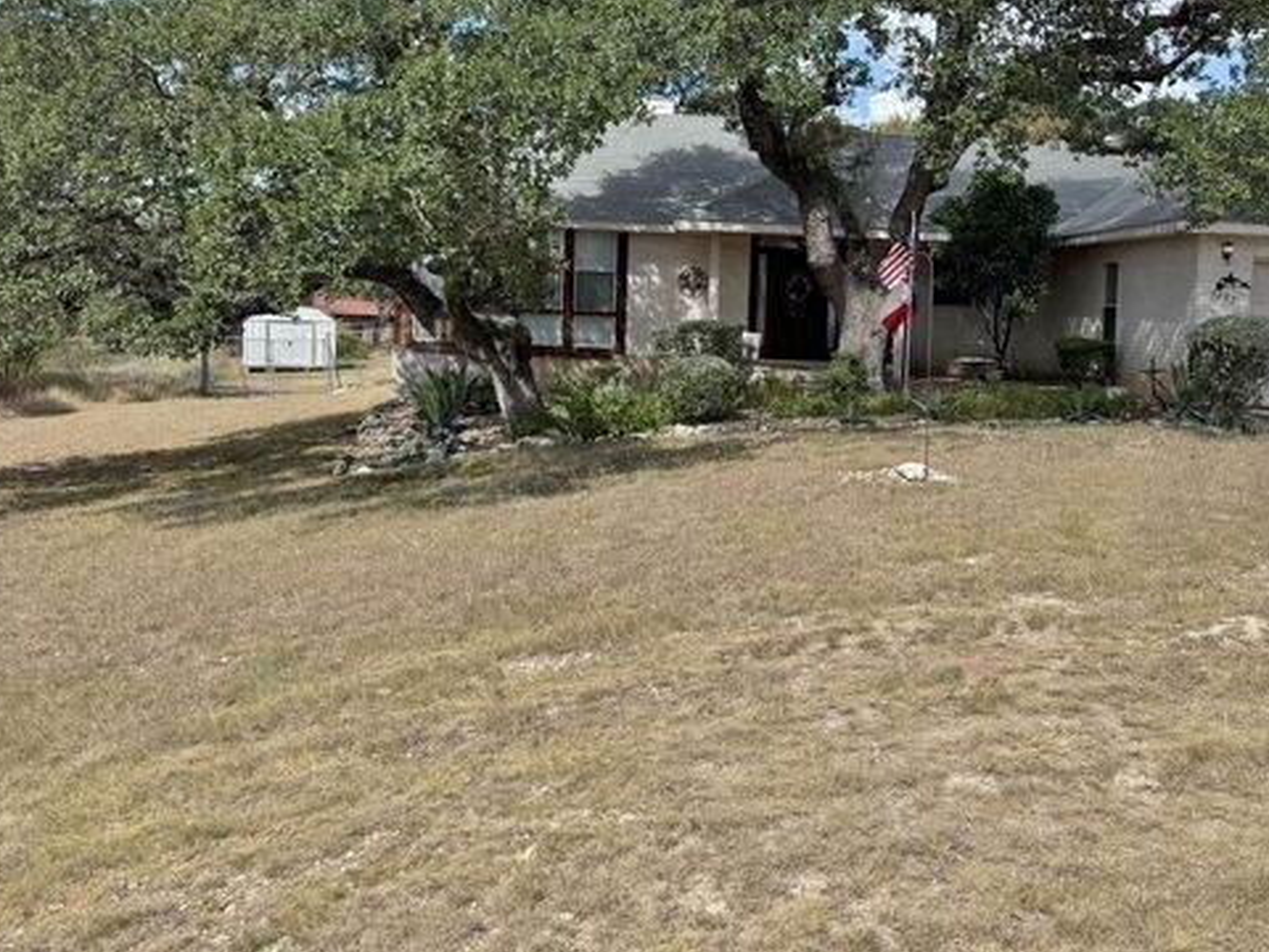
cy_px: 360
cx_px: 806
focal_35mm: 32
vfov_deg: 43.8
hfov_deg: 56.0
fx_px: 1173
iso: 80
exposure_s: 1/3759
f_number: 1.78
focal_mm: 6.76
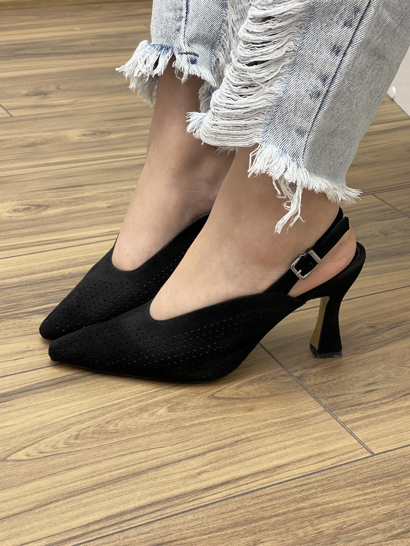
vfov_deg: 30.3
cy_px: 273
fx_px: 1011
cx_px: 205
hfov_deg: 22.9
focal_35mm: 64
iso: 160
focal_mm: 7.5
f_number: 2.2
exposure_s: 1/100
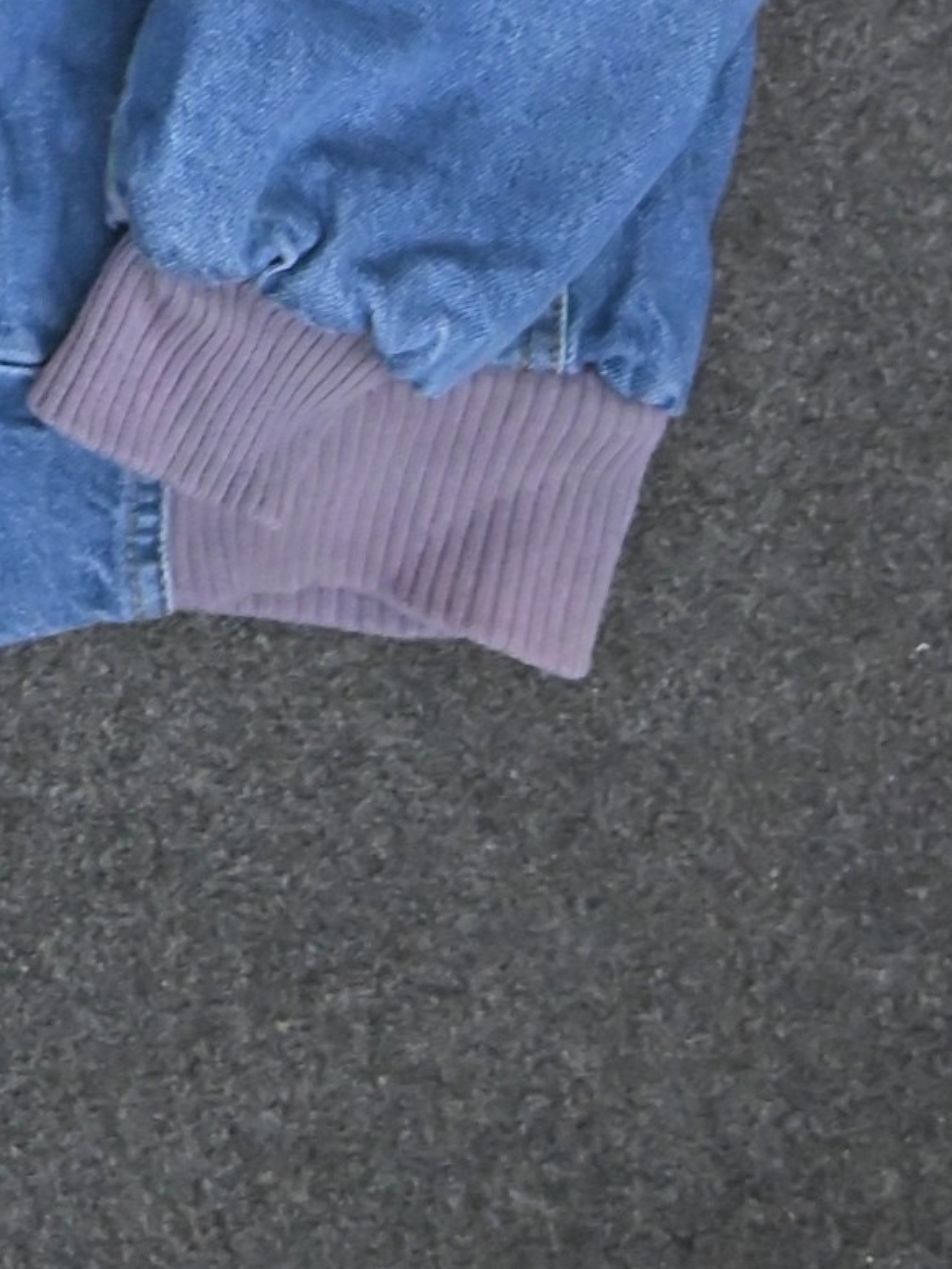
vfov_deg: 8.7
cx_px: -1208
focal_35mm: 196
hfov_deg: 7.2
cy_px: -2211
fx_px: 7189
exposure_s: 1/100
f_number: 4
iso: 1600
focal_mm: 35
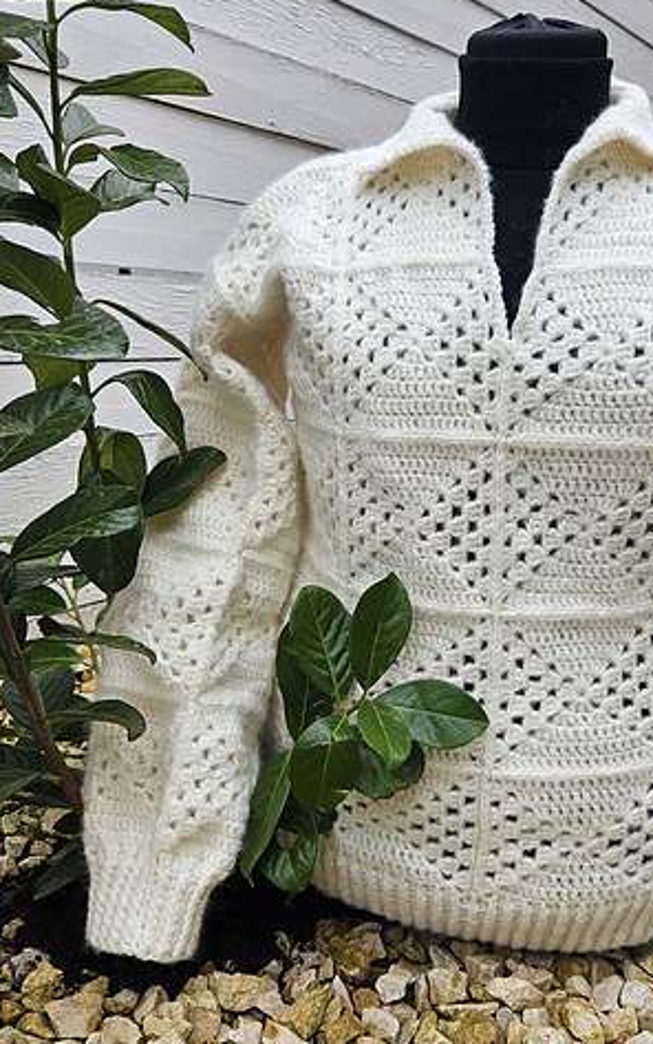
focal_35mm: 33
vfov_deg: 58.1
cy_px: 516
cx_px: 366
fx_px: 939
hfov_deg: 38.3
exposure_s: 1/180
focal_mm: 5.4
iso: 25
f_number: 1.8
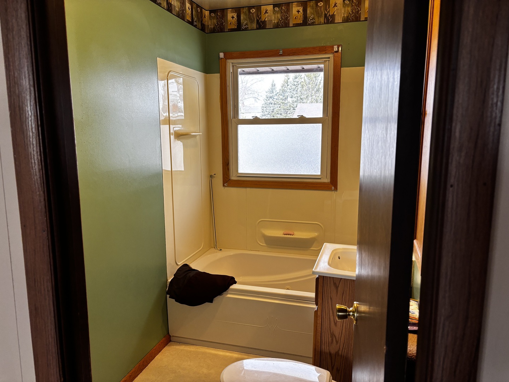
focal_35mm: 26
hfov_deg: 67.3
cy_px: 191
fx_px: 382
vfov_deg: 53.1
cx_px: 254
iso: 100
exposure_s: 1/60
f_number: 1.6
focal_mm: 5.96
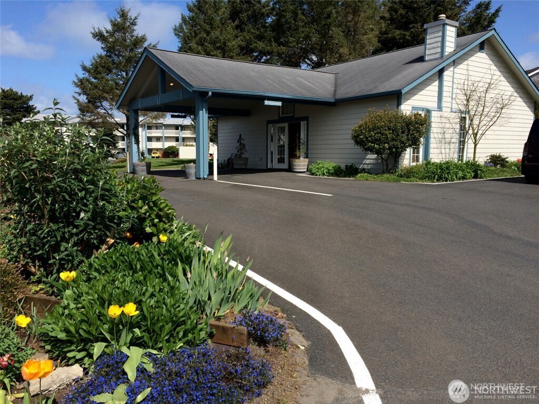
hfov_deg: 61.7
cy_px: 202
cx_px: 270
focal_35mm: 29
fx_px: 452
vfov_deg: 48.2
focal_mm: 4.15
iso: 32
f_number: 2.2
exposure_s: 1/2283
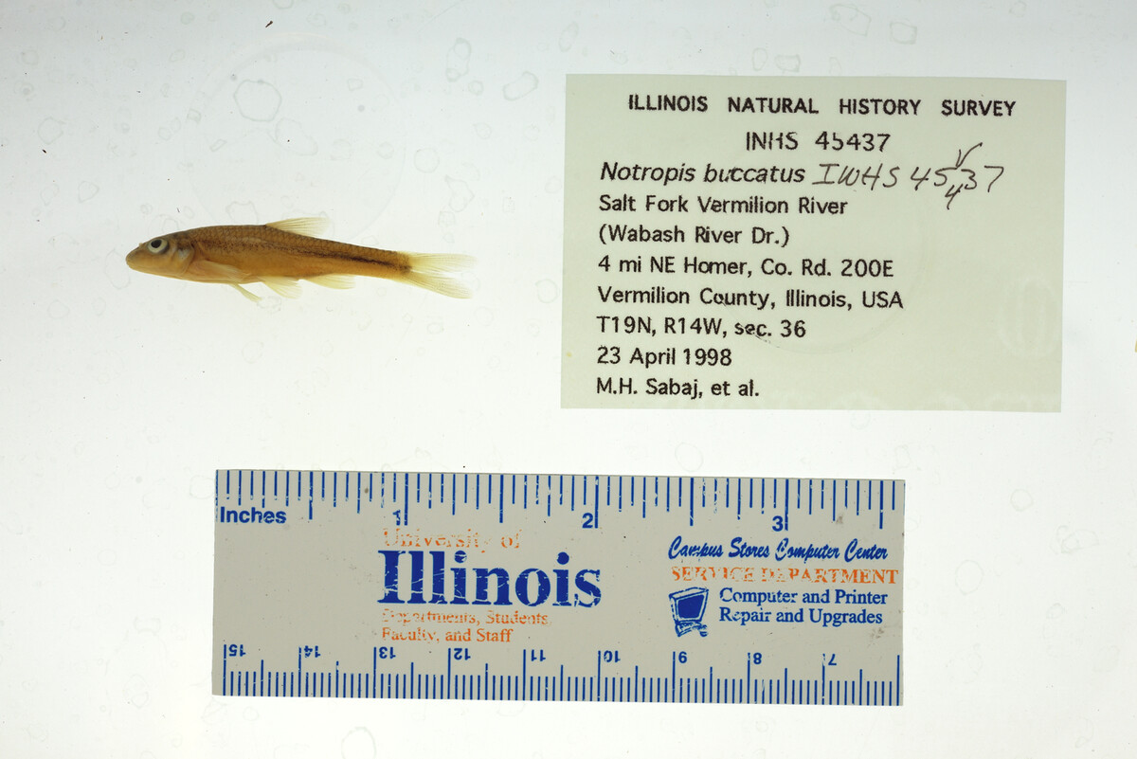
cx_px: 568
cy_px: 380
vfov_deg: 22.6
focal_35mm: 60
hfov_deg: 33.4
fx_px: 1896
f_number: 10
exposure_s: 1/200
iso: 100
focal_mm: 60
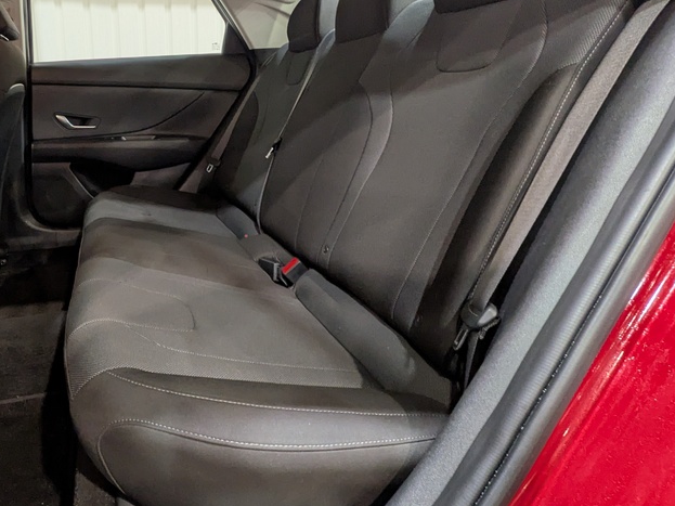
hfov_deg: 70.2
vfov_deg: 58.2
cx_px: 191
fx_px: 448
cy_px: 191
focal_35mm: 23
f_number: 2.2
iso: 93
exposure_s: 1/33.3
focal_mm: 1.83
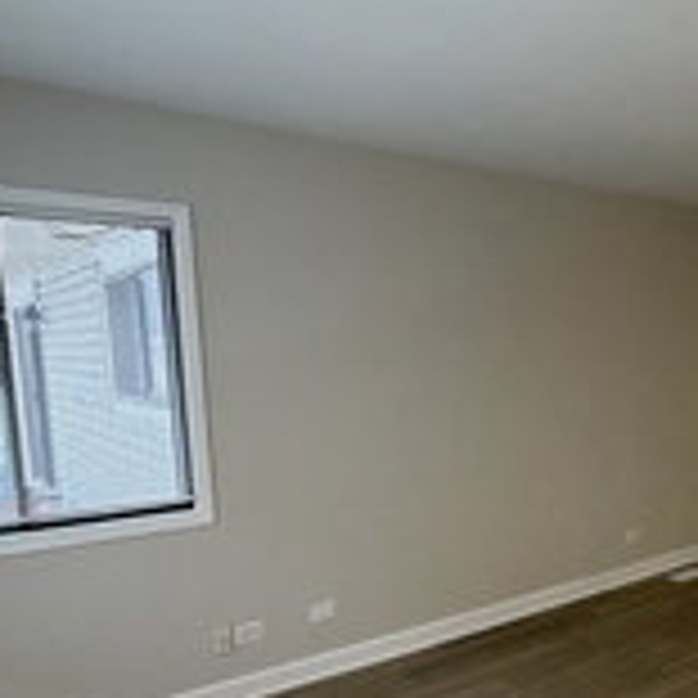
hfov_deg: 44.5
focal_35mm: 34
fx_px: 776
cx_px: 615
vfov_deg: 48.0
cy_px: 437
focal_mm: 2.22
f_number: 2.2
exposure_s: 1/60
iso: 400
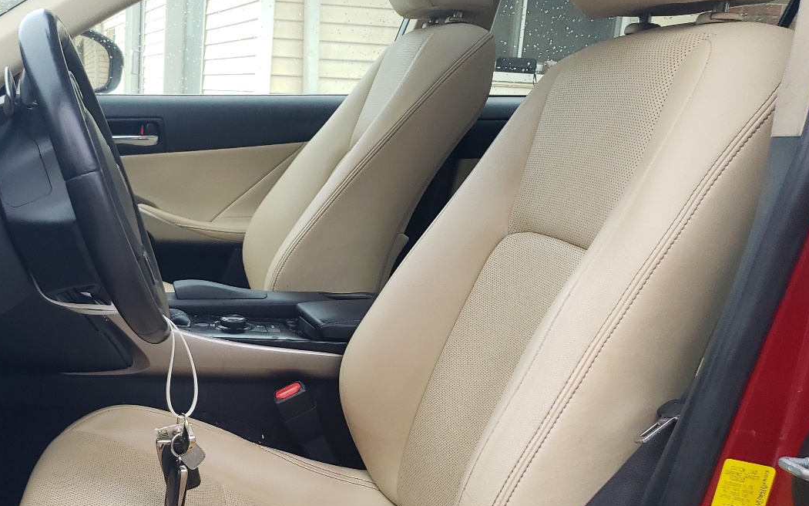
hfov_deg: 45.7
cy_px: 312
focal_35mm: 42
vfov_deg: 30.4
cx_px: 212
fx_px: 926
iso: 97
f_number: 1.5
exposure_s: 1/120
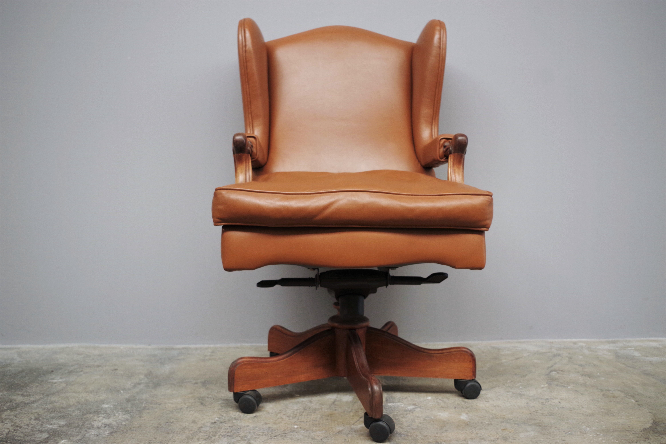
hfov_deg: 55.8
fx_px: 629
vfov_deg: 38.9
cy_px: 222
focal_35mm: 34
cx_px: 333
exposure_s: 1/100
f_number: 4
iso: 800
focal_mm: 23.13
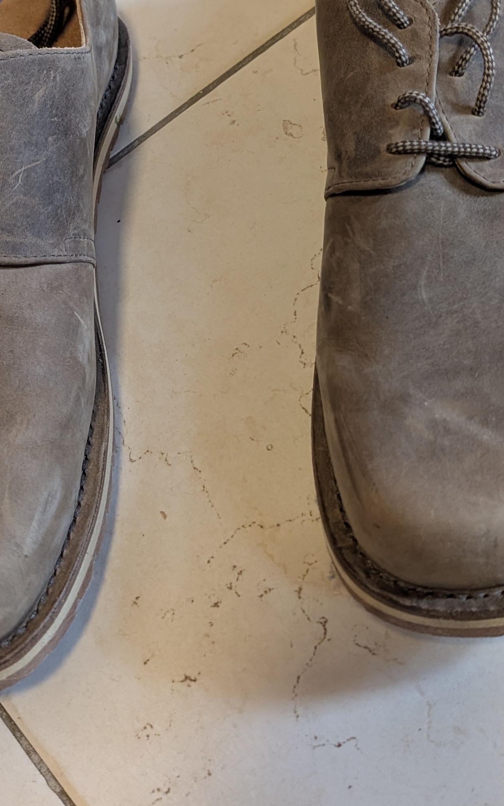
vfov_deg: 38.3
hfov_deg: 24.9
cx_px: 223
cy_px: 243
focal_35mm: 52
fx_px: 1143
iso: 281
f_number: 1.68
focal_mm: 6.9
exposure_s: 1/75.4
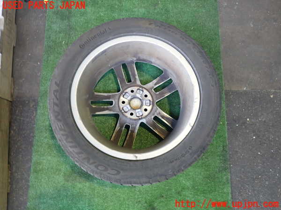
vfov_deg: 54.9
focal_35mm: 25
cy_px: 105
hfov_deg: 69.4
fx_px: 203
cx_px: 140
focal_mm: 4.5
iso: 250
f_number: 2
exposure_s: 1/30
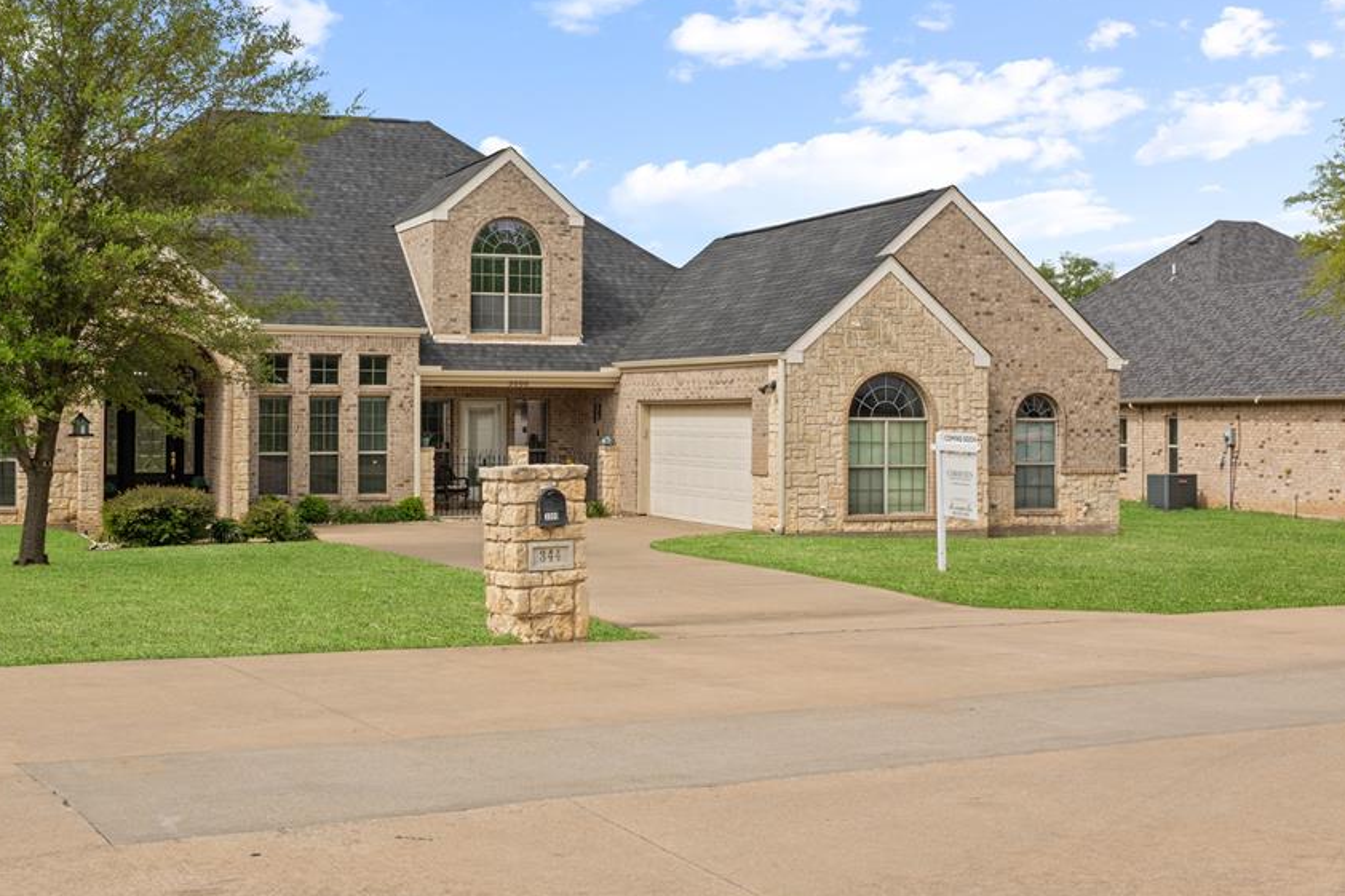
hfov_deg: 43.4
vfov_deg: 29.8
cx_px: 573
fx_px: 1683
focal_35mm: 45
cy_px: 380
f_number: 10
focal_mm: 24.7
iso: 100
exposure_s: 1/40
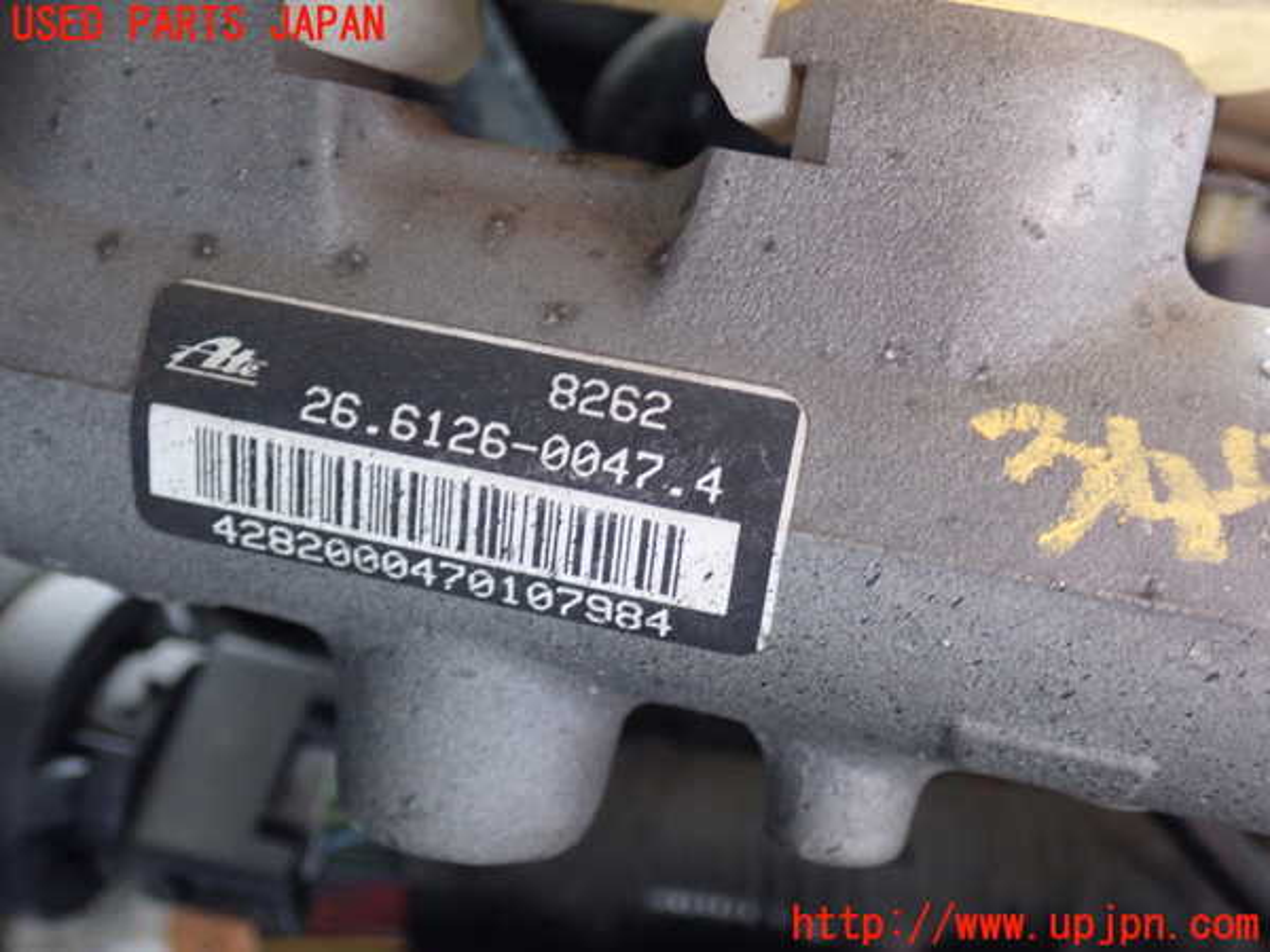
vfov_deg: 32.9
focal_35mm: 44
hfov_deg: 42.9
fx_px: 1614
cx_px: 635
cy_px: 476
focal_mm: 7.84
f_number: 2.9
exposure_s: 1/25
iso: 800
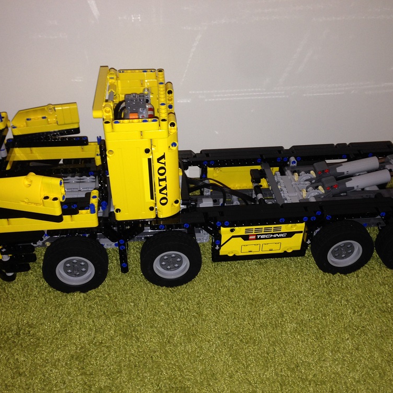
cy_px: 196
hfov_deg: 42.8
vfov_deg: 42.8
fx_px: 501
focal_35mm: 39
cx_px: 202
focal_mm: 4.12
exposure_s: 1/20
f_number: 2.4
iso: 50
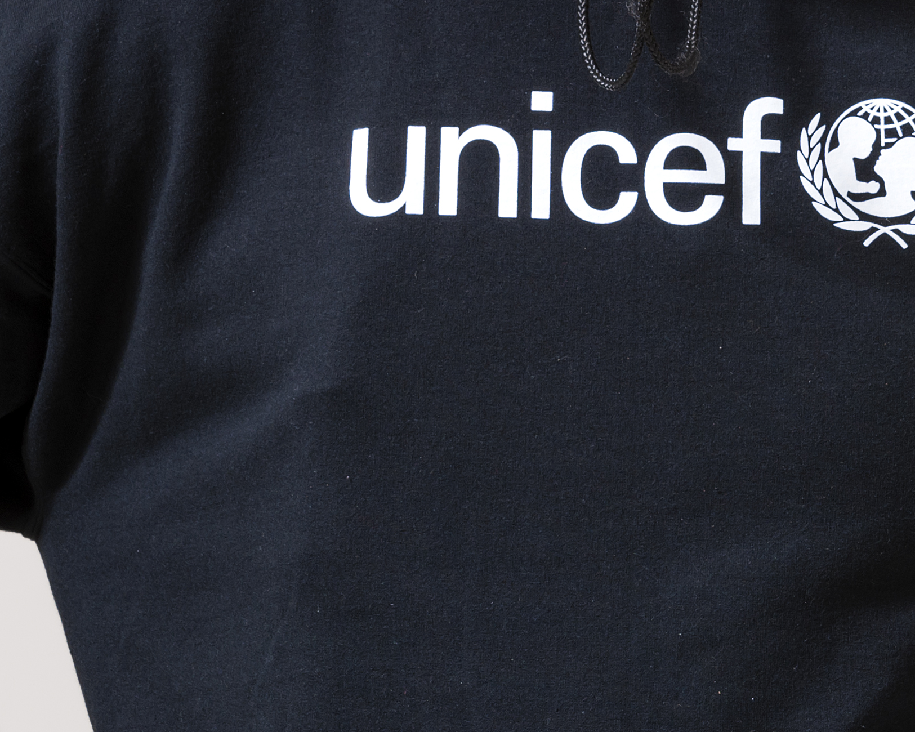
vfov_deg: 3.4
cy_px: 72
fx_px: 12295
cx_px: 654
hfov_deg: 4.3
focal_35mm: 454
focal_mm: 130
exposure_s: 1/80
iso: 50
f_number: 11
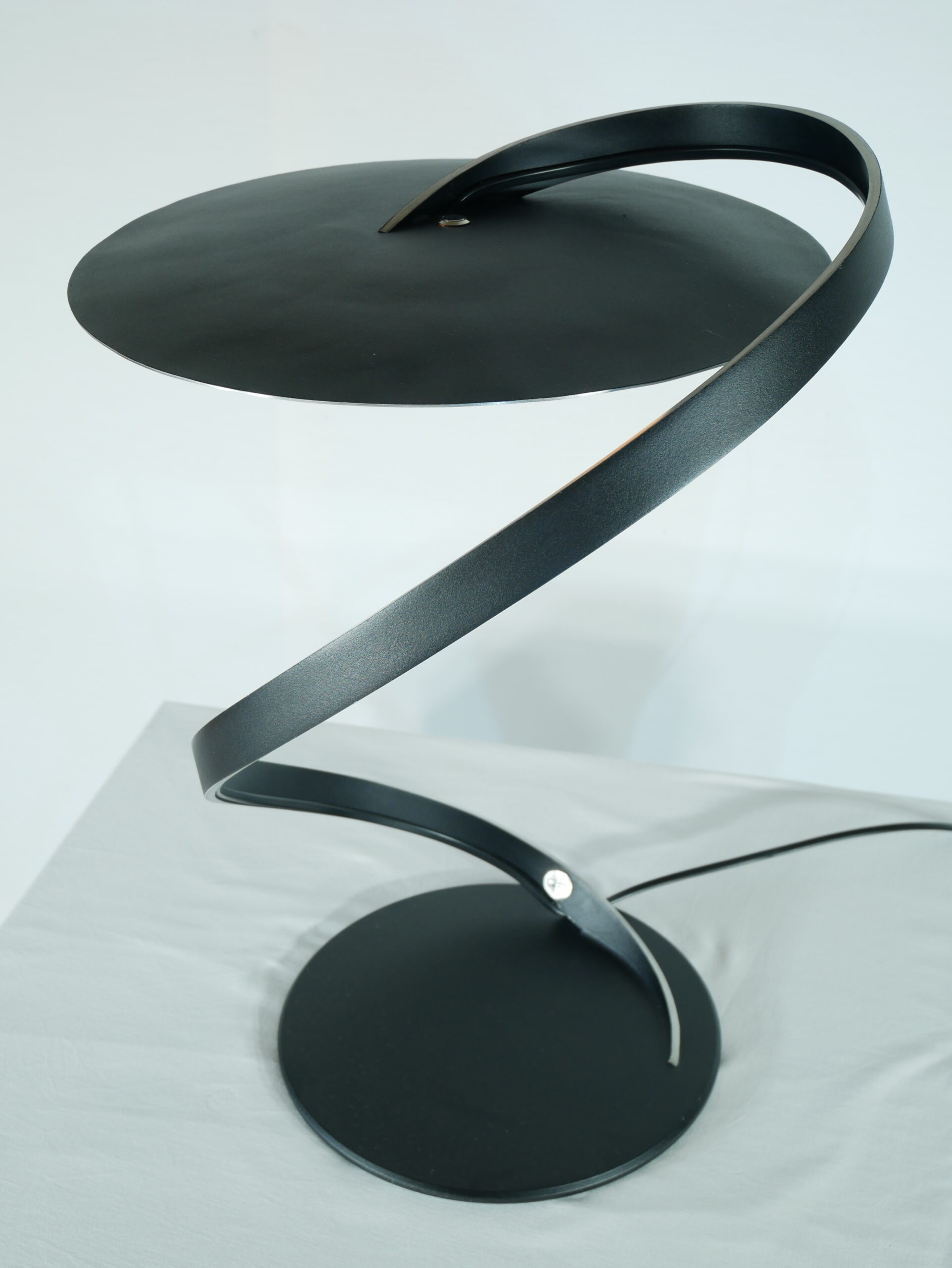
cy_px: 634
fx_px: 1686
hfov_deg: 31.5
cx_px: 476
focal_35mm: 46
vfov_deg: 41.2
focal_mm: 23
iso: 200
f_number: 4.9
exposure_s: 1/50
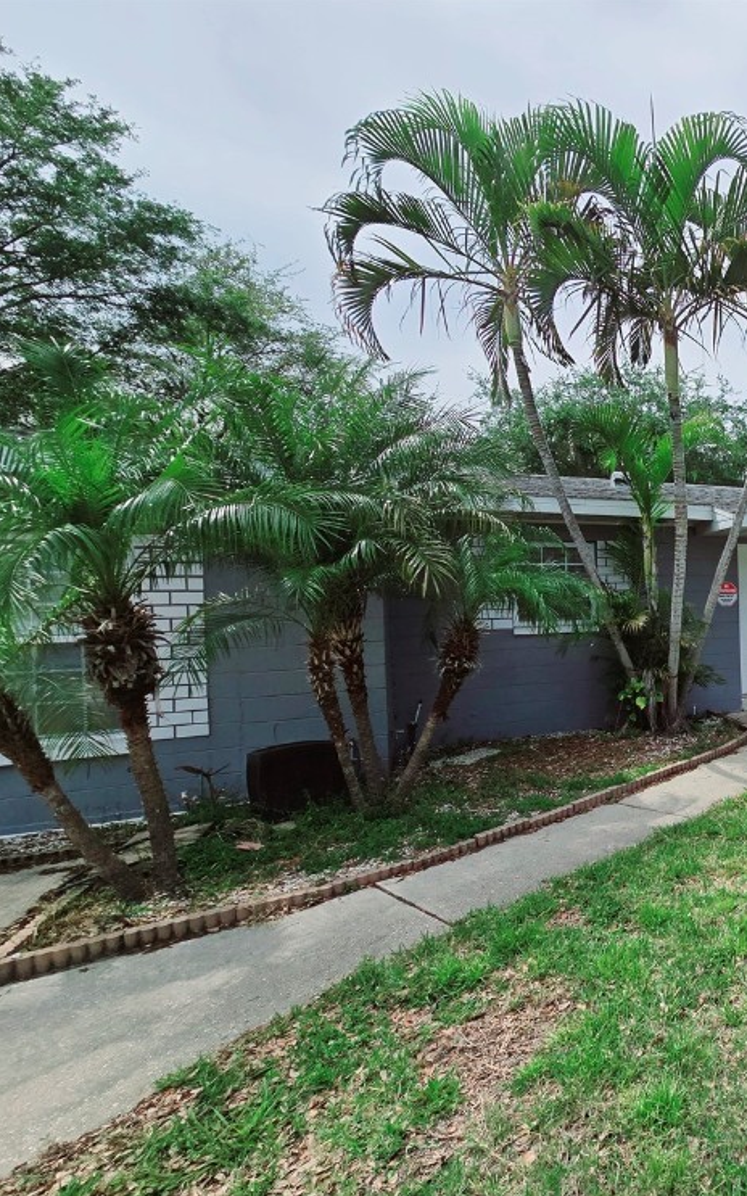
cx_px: 795
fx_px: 619
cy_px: 613
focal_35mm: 19
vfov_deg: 88.0
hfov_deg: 47.6
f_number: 2.2
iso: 50
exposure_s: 1/3333
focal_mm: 2.2
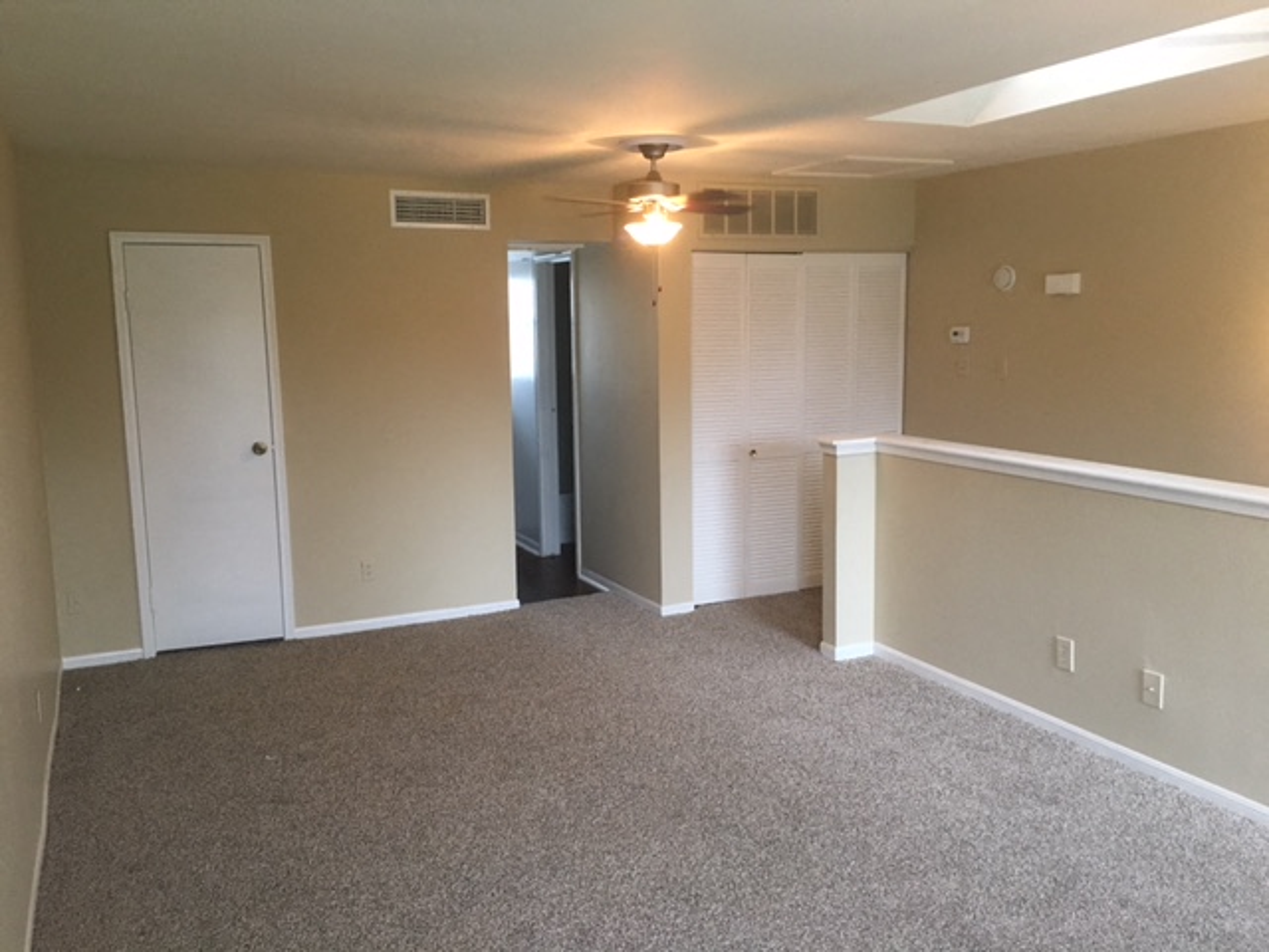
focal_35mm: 29
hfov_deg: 61.7
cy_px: 476
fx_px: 1063
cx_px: 634
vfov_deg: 48.2
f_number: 2.2
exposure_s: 1/30
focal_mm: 4.15
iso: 125
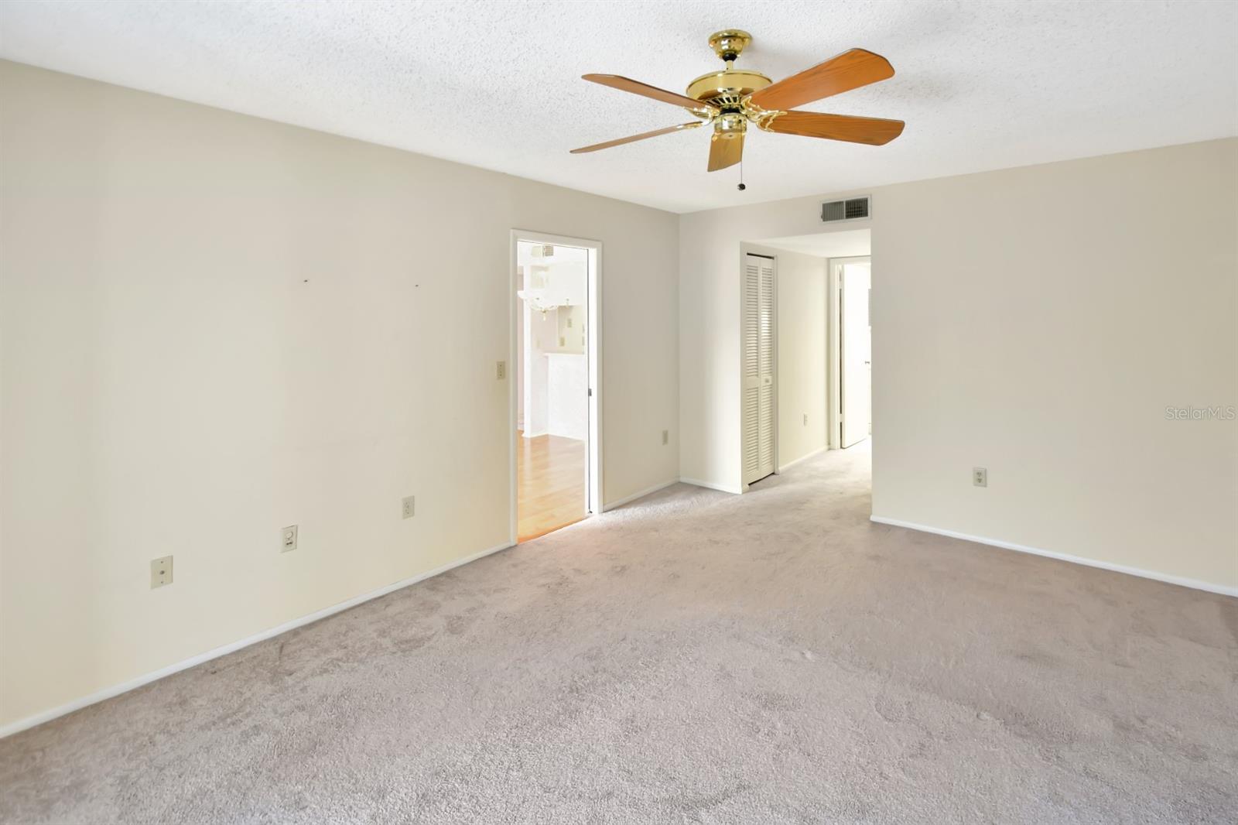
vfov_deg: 77.3
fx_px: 516
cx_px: 619
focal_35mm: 15
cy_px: 412
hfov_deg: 100.4
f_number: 3.5
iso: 100
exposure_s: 1/2
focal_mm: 10
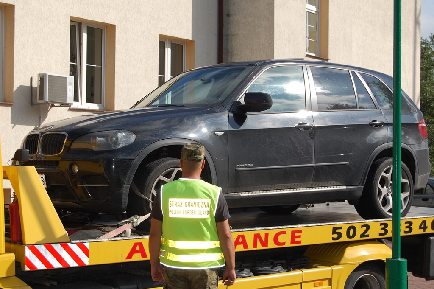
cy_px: 144
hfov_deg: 29.3
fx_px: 831
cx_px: 217
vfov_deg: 19.7
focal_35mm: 69
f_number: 9
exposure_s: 1/500
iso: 200
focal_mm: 46
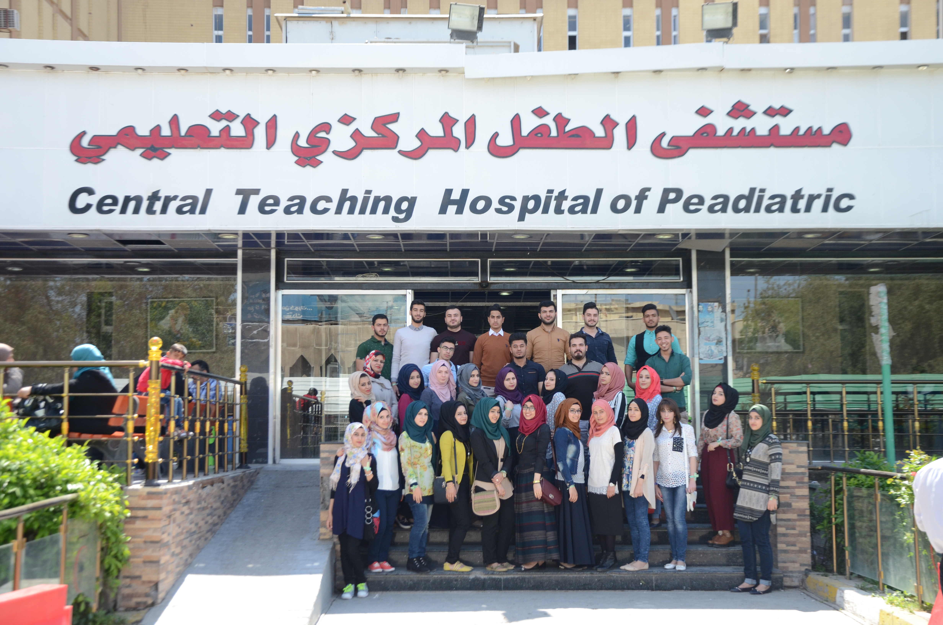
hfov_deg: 41.2
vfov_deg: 28.0
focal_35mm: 48
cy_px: 312
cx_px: 472
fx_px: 1255
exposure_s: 1/640
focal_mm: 32
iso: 400
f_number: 4.5
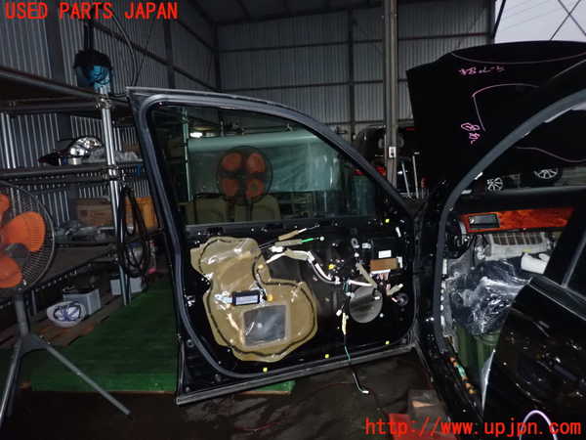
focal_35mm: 25
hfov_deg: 69.4
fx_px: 423
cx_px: 293
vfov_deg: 54.9
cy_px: 220
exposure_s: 1/100
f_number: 5.6
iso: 1600
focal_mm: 4.5
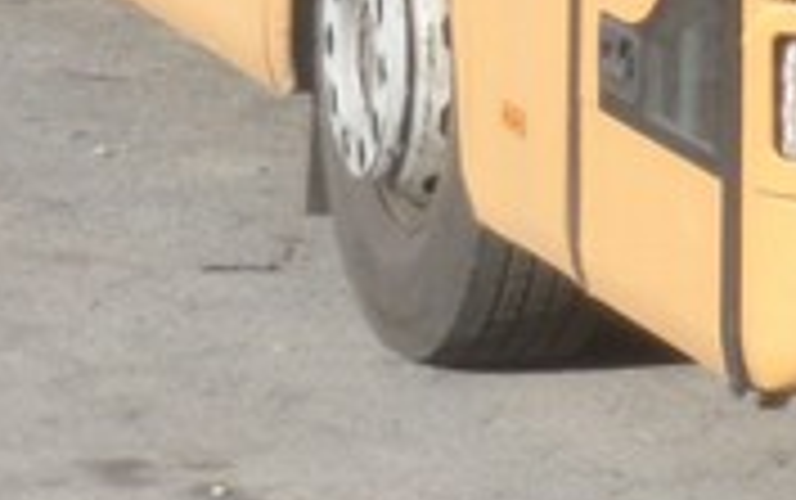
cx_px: 895
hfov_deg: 3.3
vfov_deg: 2.0
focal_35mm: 645
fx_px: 14006
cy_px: -800
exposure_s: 1/500
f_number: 5.5
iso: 250
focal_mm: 21.57
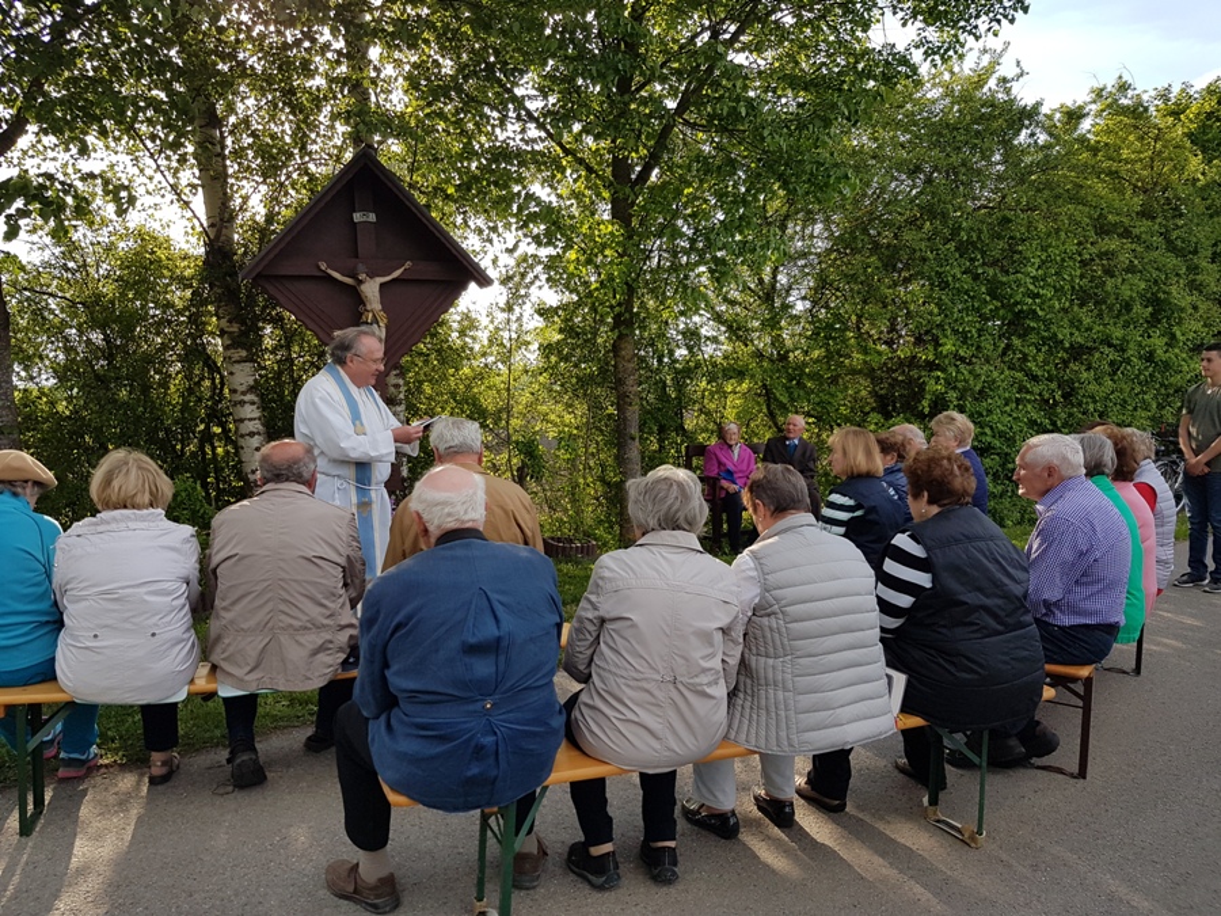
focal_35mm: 26
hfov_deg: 67.3
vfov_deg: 53.1
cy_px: 458
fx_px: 917
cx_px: 610
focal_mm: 4.2
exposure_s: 1/972
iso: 40
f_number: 1.7
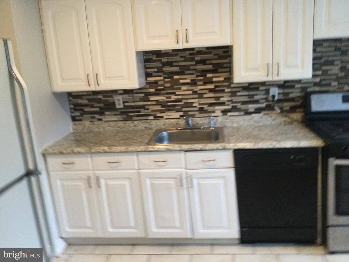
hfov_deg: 58.4
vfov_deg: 45.4
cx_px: 174
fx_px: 313
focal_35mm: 31
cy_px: 131
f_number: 2.4
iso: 125
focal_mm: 3.3
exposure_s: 1/30
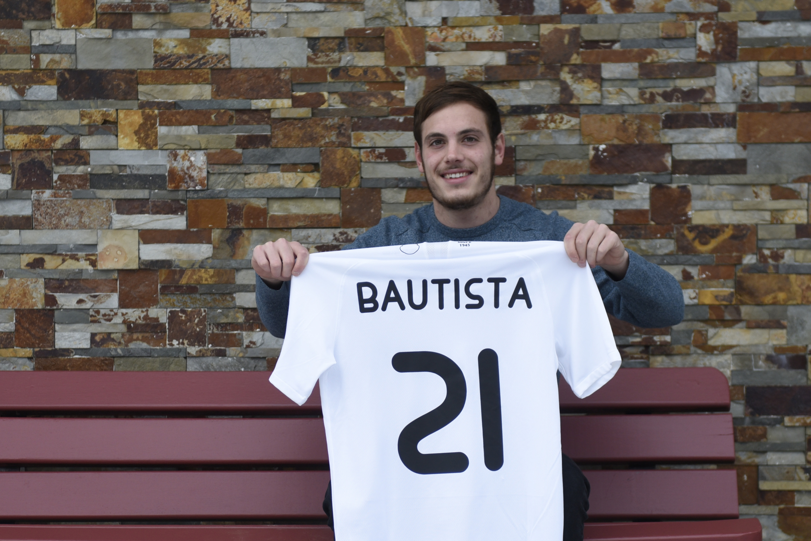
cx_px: 406
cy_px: 270
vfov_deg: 24.2
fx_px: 1262
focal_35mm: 56
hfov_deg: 35.6
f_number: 2.8
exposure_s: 1/800
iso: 400
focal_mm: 56
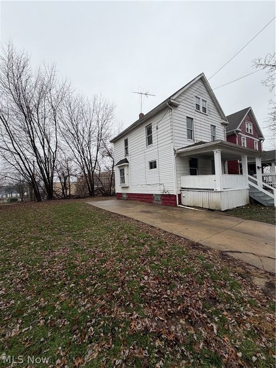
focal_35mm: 14
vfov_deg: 102.1
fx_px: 149
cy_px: 184
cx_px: 138
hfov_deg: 85.7
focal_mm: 2.22
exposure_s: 1/502
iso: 64
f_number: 2.2
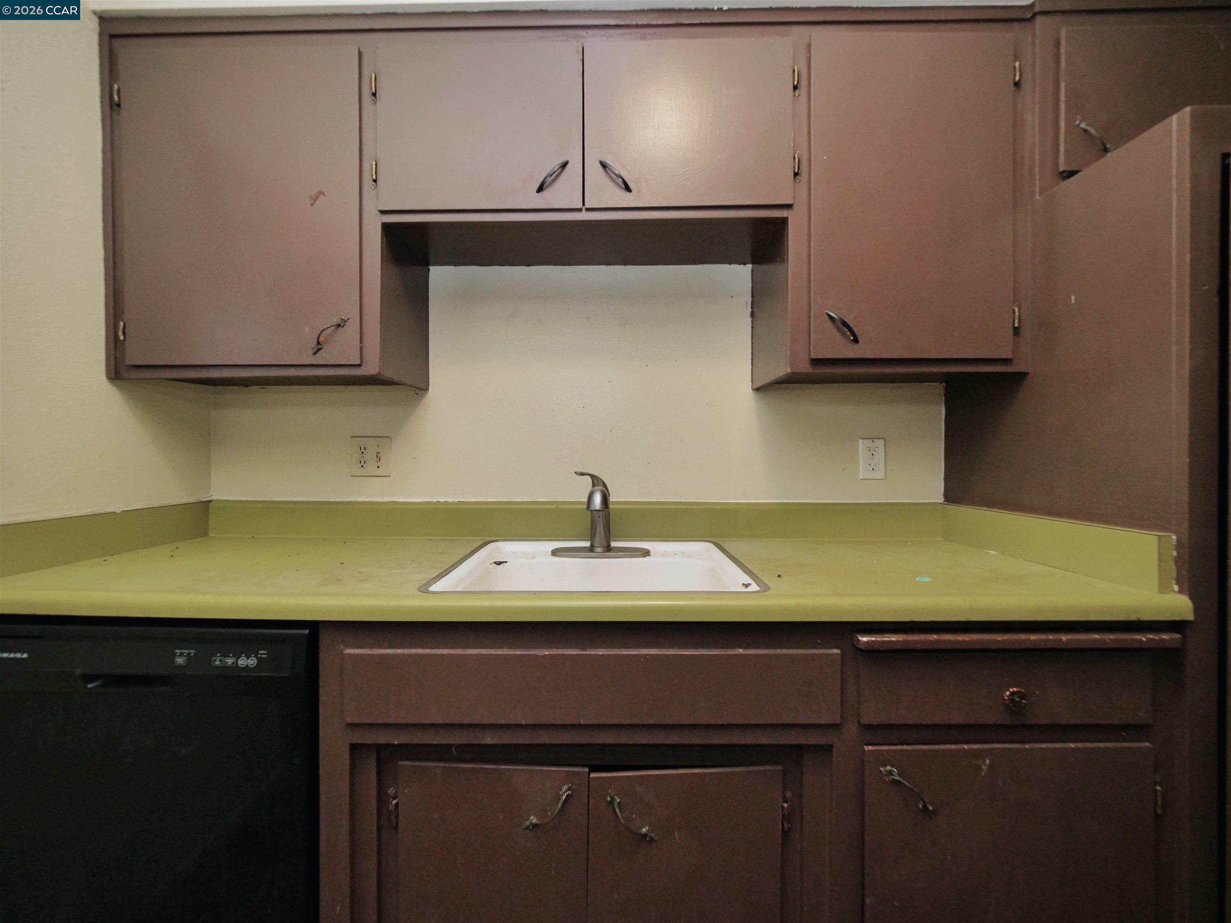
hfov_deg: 102.1
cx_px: 616
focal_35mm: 14
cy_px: 462
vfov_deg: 85.7
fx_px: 498
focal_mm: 7
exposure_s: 1/160
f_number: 4
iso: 800
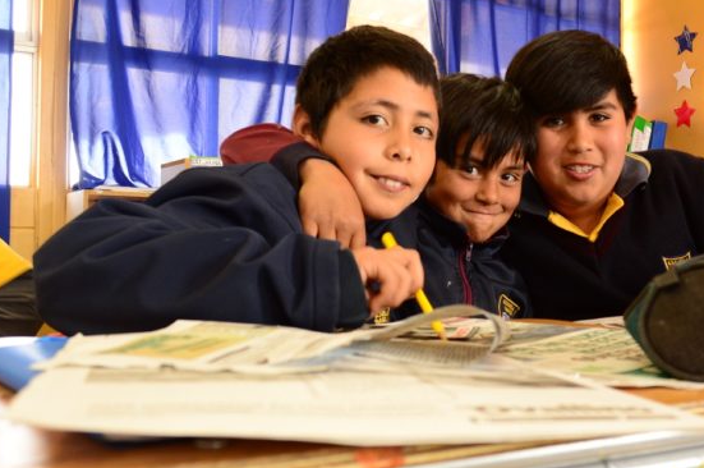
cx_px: 471
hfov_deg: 42.2
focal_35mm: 46
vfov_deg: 29.2
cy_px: 254
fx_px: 898
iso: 800
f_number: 5
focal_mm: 22
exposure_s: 1/25
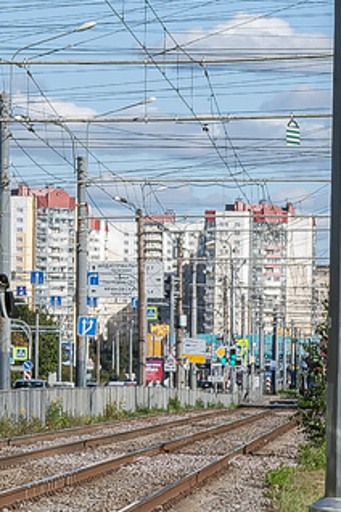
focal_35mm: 231
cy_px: 6
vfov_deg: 8.9
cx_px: -511
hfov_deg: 5.7
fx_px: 3282
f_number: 11
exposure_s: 1/640
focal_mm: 40
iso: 320
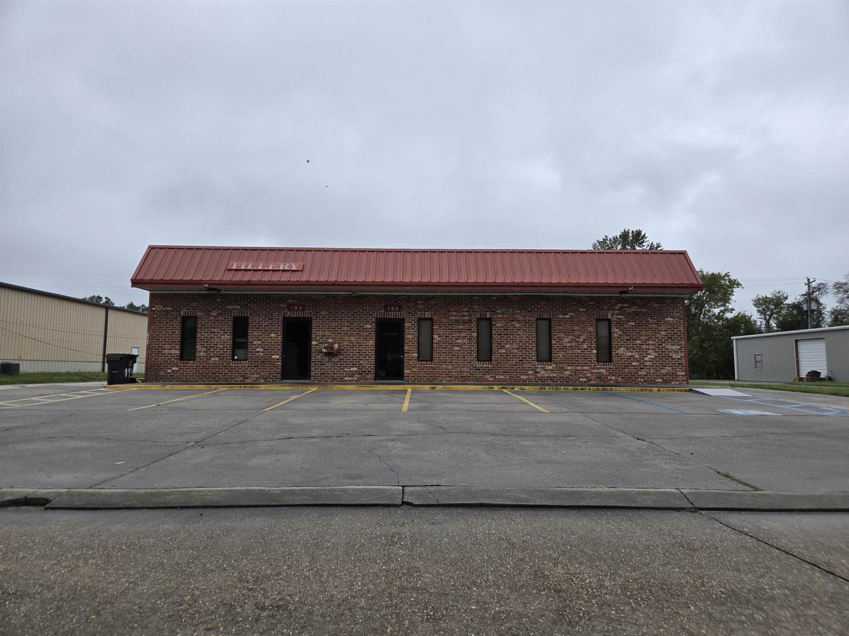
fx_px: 564
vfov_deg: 58.9
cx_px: 424
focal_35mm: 23
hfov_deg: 73.9
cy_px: 318
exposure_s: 1/1053
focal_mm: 5.4
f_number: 1.8
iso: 25
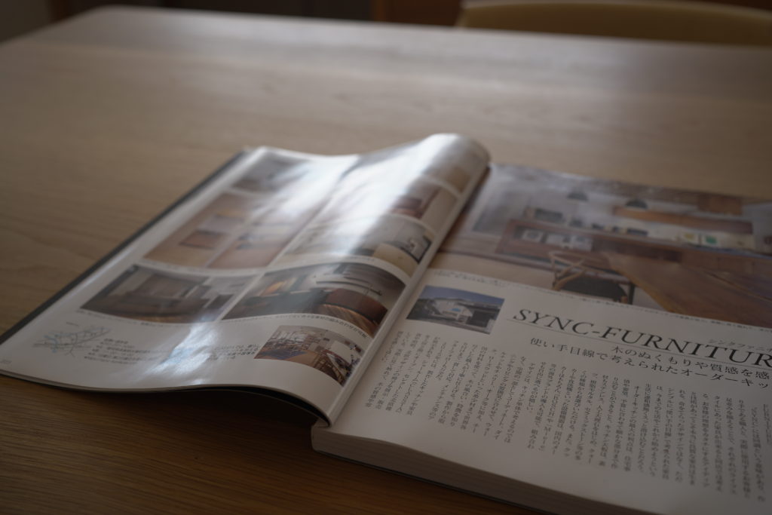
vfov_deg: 37.9
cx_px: 386
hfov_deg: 54.4
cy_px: 258
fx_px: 751
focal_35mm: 35
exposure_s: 1/100
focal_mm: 35
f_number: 5
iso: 100
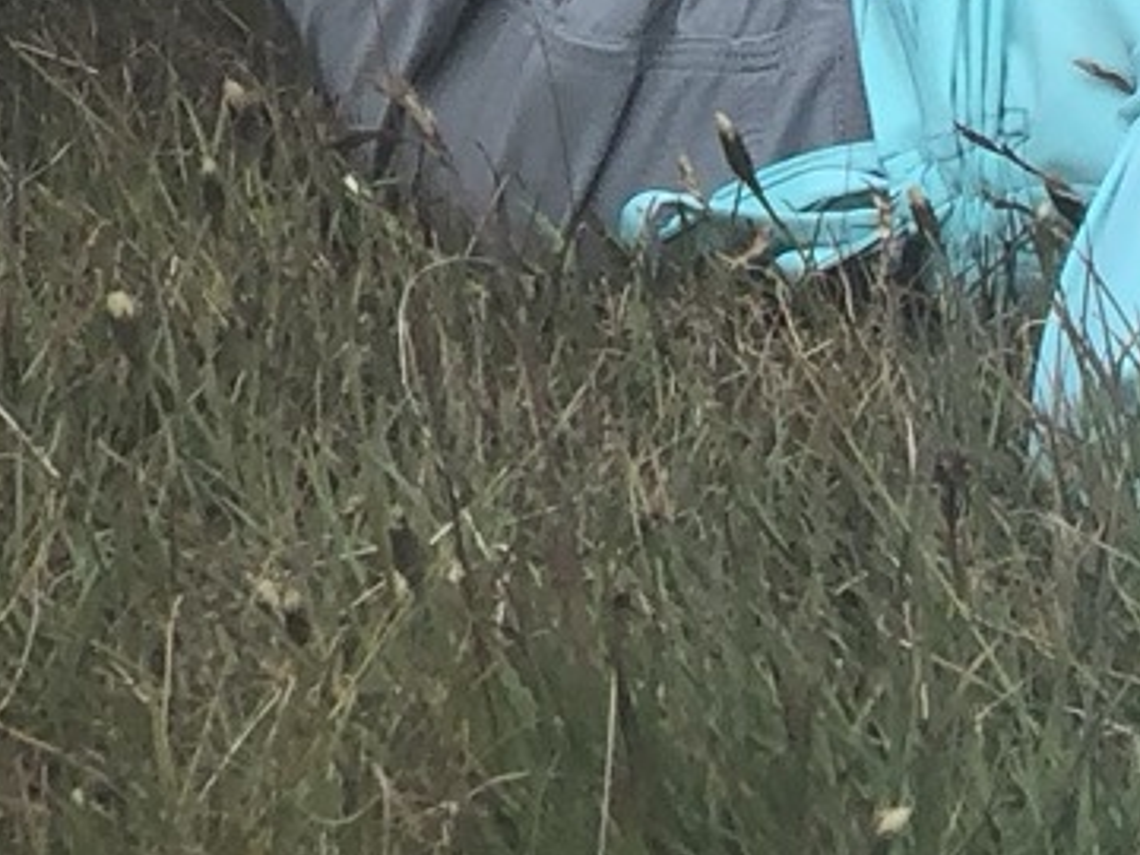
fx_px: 9748
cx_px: 1548
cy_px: -1412
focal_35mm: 296
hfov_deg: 6.6
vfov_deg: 4.8
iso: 16
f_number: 2.4
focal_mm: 6
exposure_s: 1/533
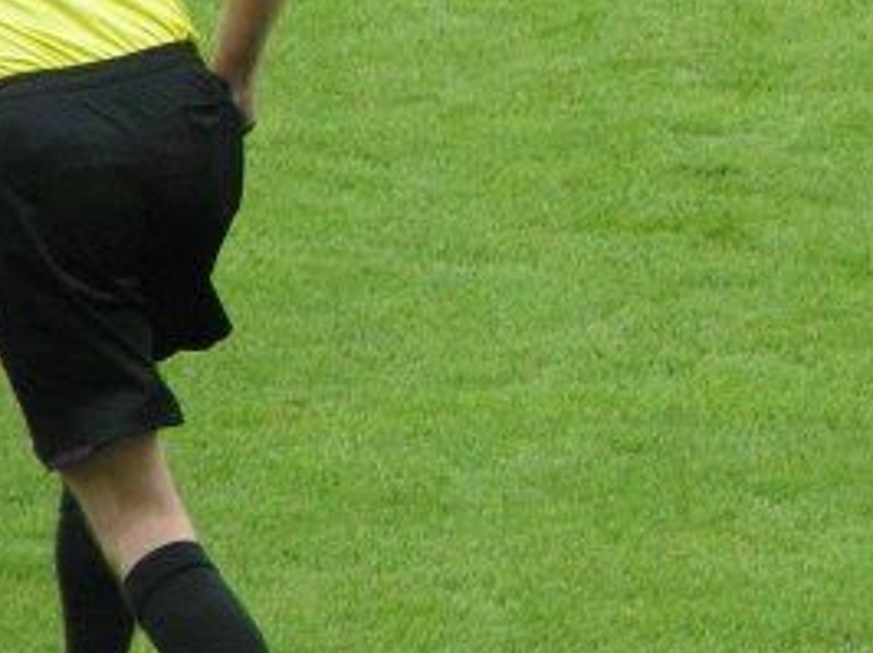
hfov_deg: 1.9
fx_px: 25802
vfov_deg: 1.5
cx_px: 1139
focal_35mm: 1024
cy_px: 131
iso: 200
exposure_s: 1/320
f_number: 3.5
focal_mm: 52
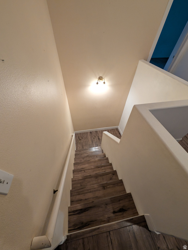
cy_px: 125
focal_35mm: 12
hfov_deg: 94.6
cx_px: 94
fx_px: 87
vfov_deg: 110.5
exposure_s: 1/40
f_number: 1.7
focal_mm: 2.02
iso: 115
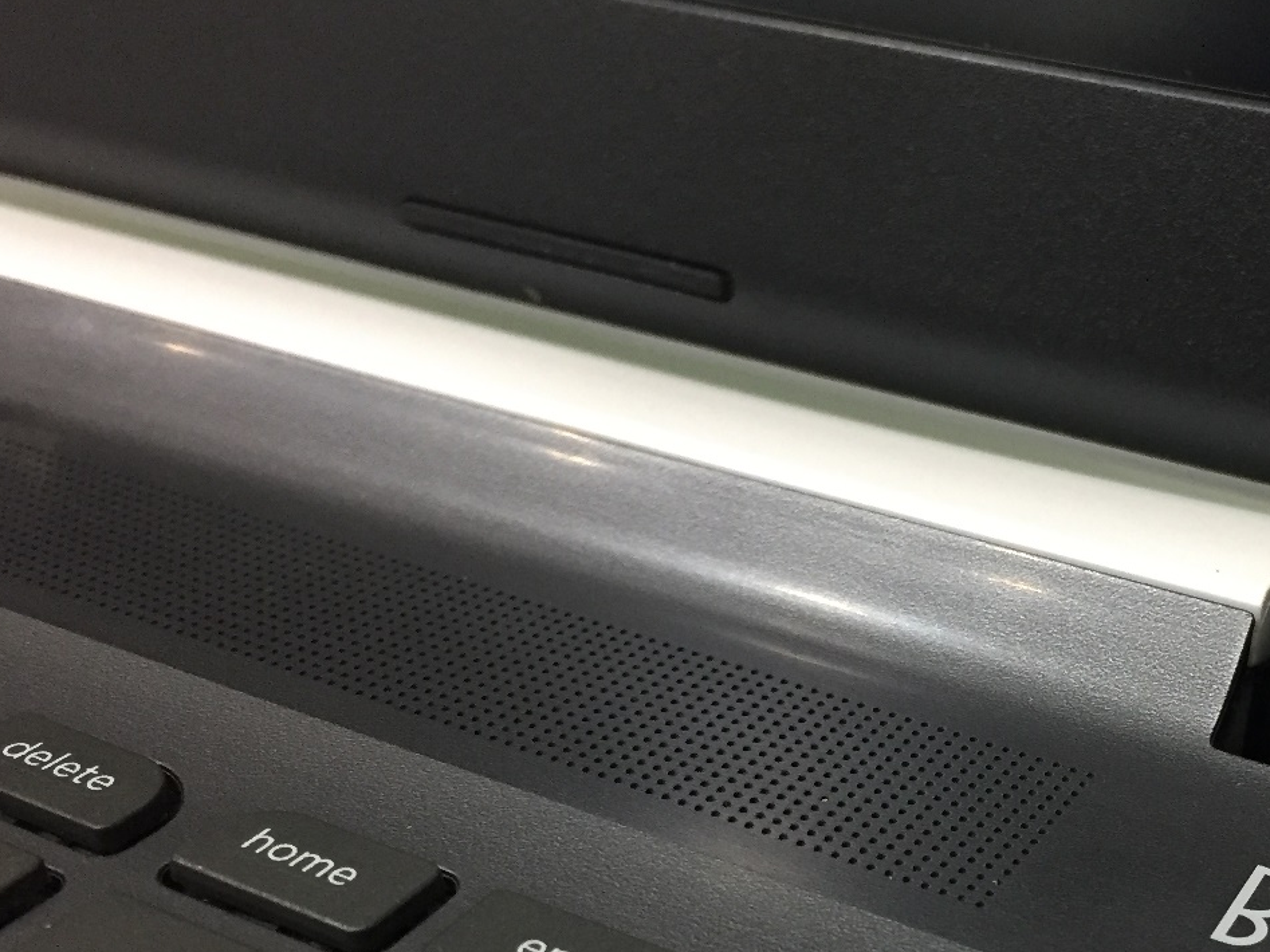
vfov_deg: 28.7
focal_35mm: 50
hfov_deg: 37.0
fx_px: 1834
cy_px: 707
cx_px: 996
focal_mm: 4.15
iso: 200
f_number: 2.2
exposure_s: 1/33
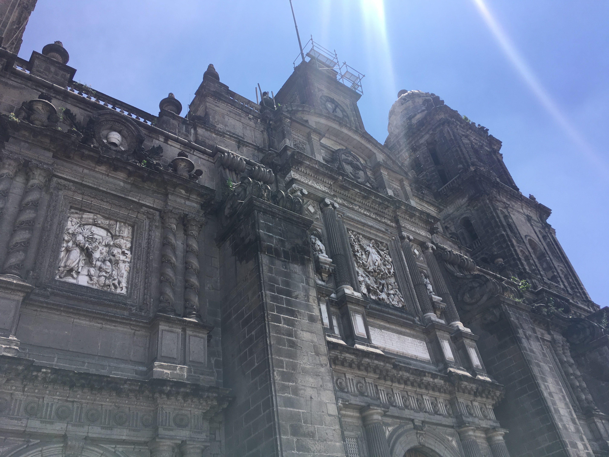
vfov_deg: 48.2
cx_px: 304
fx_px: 510
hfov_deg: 61.7
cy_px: 228
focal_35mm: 29
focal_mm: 4.15
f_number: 2.2
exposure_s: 1/1282
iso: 25
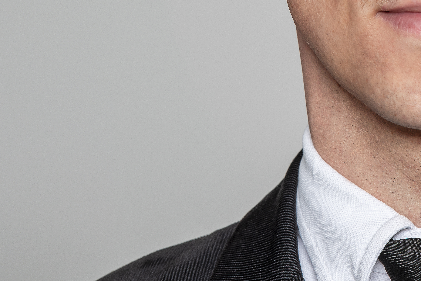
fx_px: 8009
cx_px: 462
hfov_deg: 3.0
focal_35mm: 685
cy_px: -61
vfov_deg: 2.0
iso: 100
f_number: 5.6
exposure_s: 1/100
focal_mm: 185
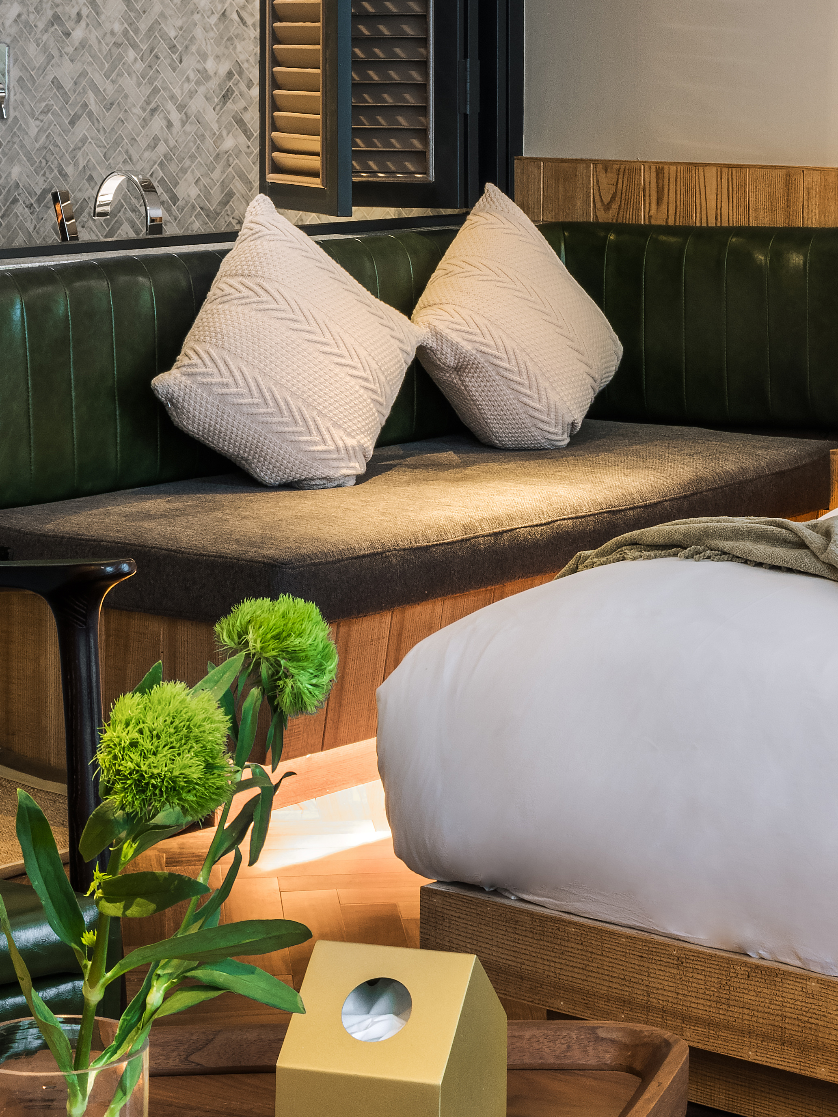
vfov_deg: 19.9
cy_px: 37
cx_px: 621
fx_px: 3099
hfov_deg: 15.3
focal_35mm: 96
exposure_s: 5
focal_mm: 40.3
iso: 320
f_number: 18
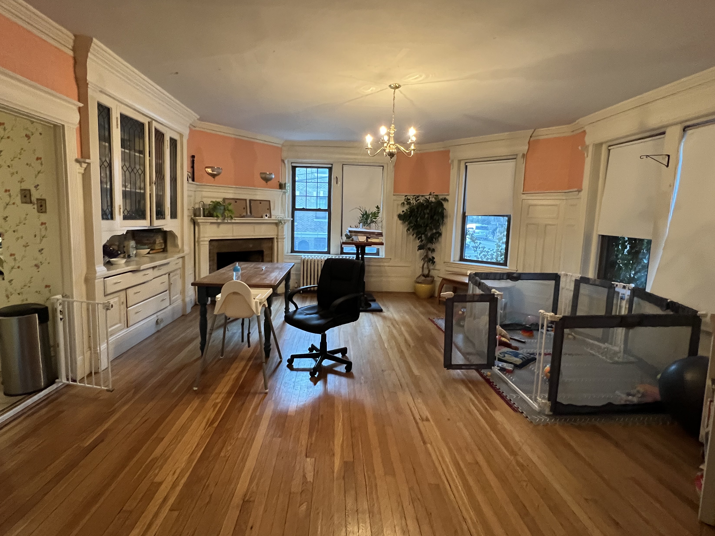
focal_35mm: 16
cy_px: 255
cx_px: 341
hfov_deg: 94.4
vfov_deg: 78.1
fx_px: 330
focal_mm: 1.57
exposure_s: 1/60
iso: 640
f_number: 1.8
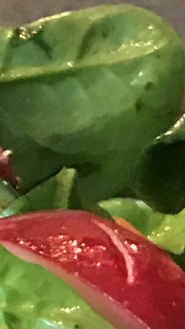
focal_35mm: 226
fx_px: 1971
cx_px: -615
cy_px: 498
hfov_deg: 4.8
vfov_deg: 9.3
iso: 64
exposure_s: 1/15
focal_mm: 3.99
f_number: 1.8
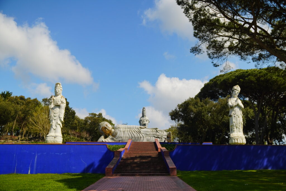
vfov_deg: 36.9
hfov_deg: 53.1
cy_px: 96
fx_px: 286
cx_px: 143
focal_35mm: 36
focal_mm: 24
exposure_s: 1/160
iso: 250
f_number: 4
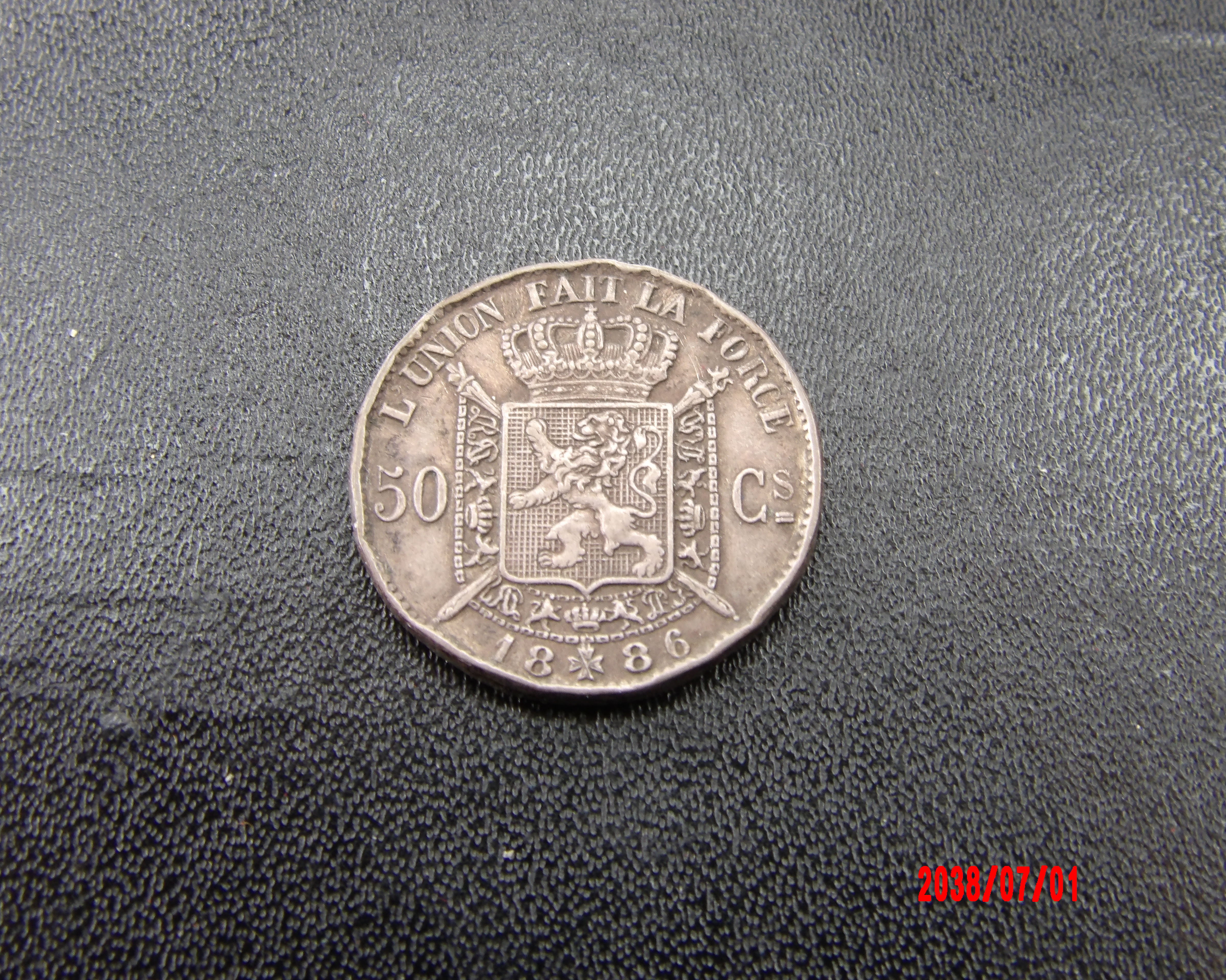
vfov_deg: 28.1
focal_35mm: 54
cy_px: 496
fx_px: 1959
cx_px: 651
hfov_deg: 34.7
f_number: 5.3
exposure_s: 1/18
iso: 200
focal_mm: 9.2
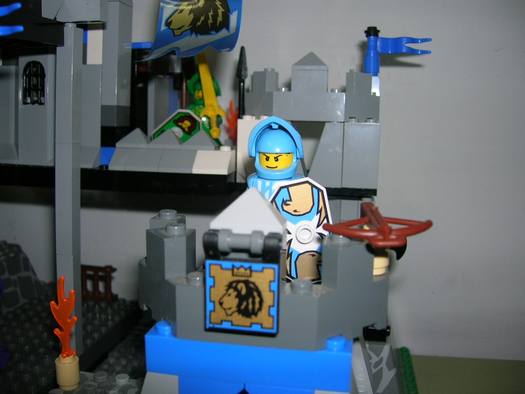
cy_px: 197
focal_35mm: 34
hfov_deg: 54.0
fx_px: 516
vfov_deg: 41.8
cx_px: 262
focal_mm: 5.7
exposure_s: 1/60.1
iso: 50
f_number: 2.9
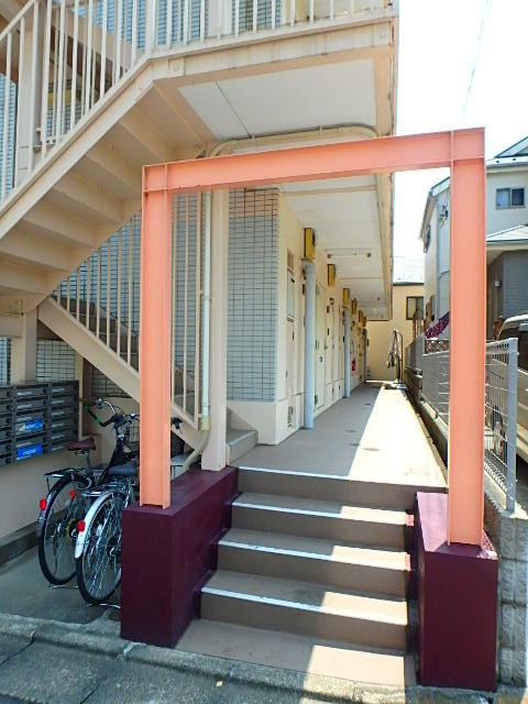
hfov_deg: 63.4
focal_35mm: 21
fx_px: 427
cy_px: 352
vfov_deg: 79.0
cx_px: 264
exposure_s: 1/320
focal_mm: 3.7
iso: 125
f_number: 3.5
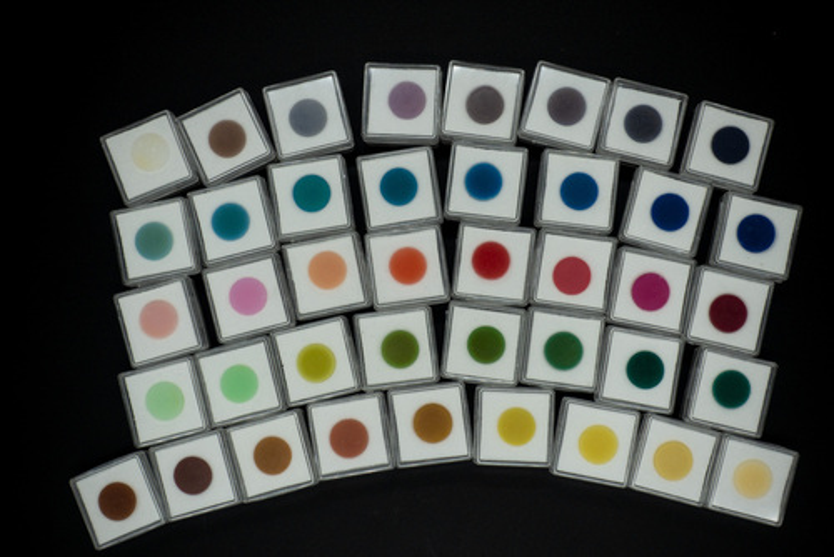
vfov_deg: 19.5
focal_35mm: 70
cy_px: 278
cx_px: 417
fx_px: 1623
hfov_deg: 28.8
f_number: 4
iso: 125
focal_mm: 25.7
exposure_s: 1/320
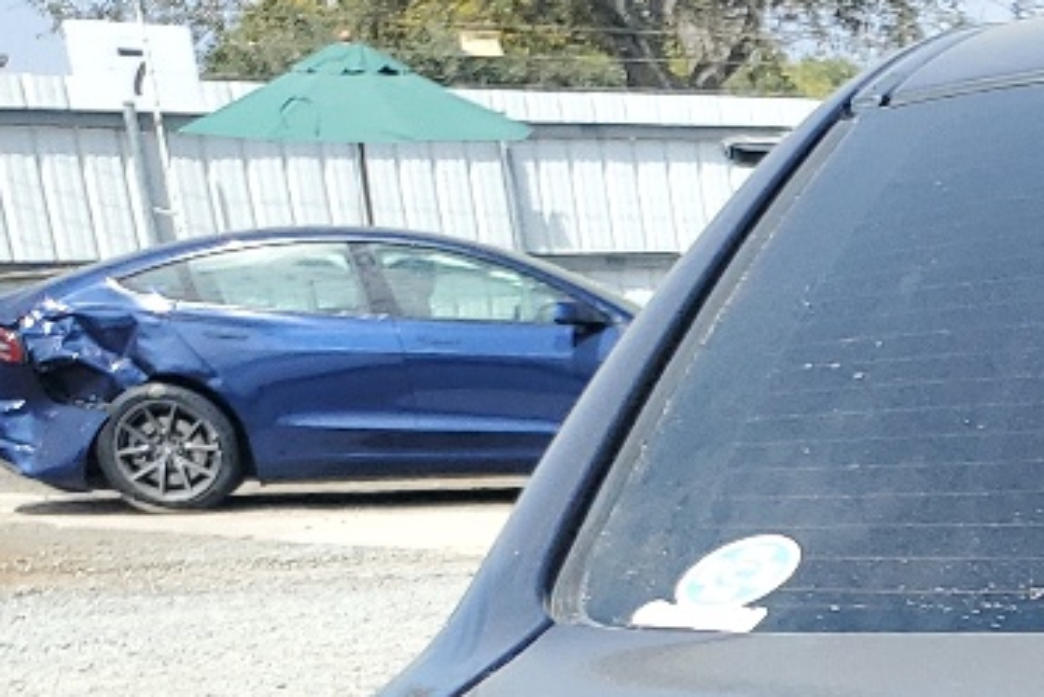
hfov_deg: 15.3
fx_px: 3365
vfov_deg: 10.6
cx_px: 1870
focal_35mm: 116
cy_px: 1509
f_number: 1.5
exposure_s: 1/2000
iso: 50
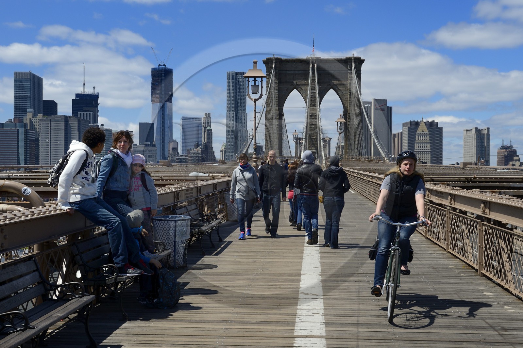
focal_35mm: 38
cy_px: 174
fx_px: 552
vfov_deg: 35.0
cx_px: 262
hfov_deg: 50.7
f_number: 13
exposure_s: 1/500
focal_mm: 38
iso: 400
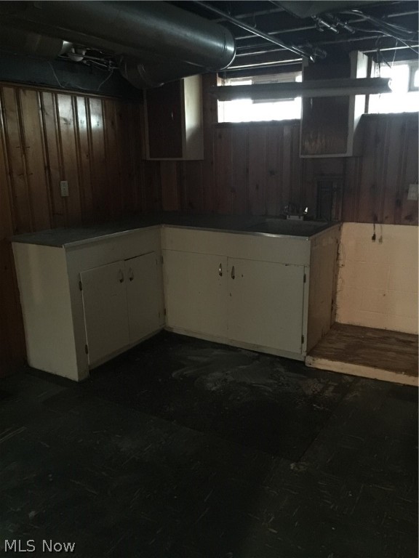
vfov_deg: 61.7
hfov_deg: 48.2
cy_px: 279
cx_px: 210
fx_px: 468
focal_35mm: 29
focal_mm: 4.15
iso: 400
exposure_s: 1/4
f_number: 2.2
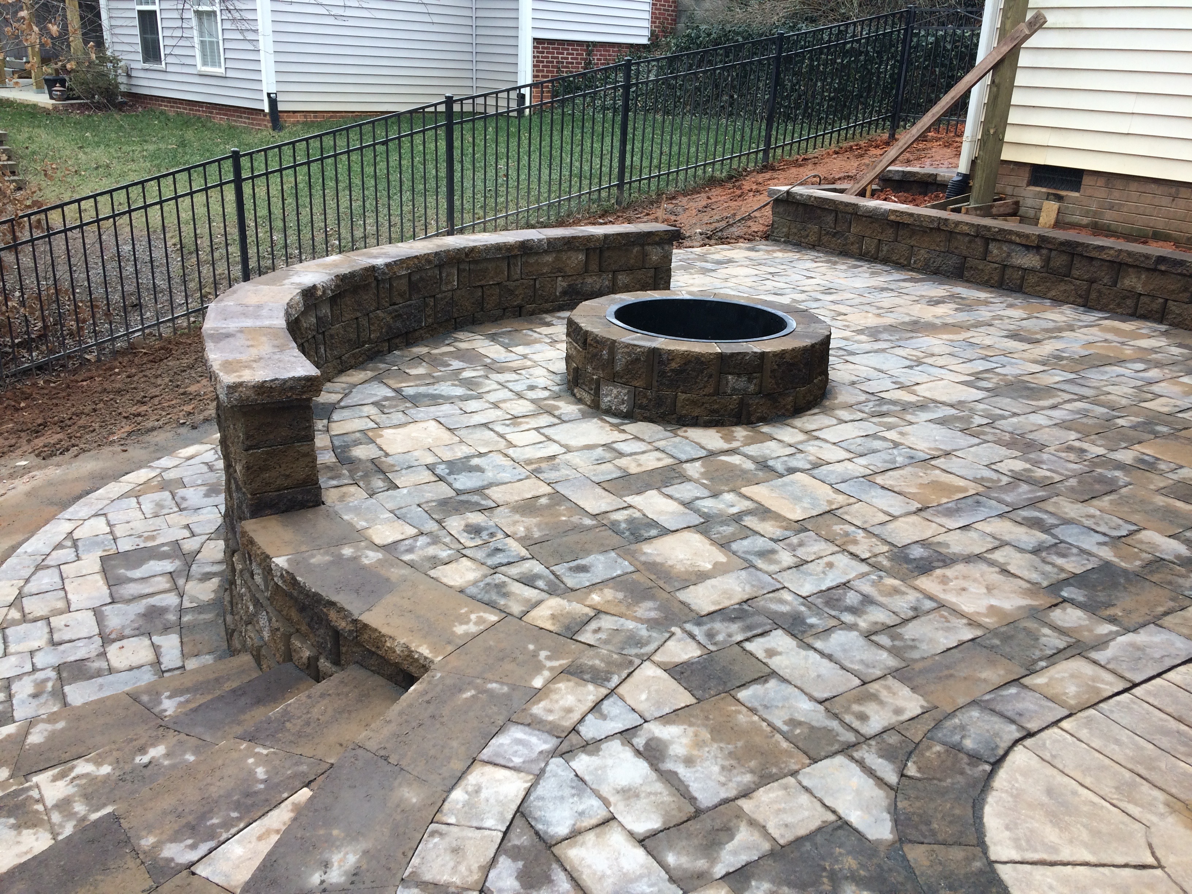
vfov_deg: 48.2
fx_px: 999
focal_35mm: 29
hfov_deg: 61.7
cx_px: 596
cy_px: 447
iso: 32
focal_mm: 4.15
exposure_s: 1/345
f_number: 2.2
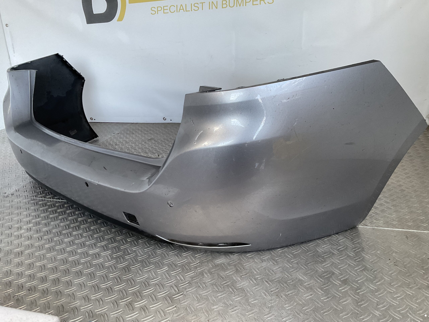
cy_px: 161
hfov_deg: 61.7
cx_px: 214
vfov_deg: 48.2
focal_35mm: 29
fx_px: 359
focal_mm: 3
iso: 64
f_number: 1.8
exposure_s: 1/120
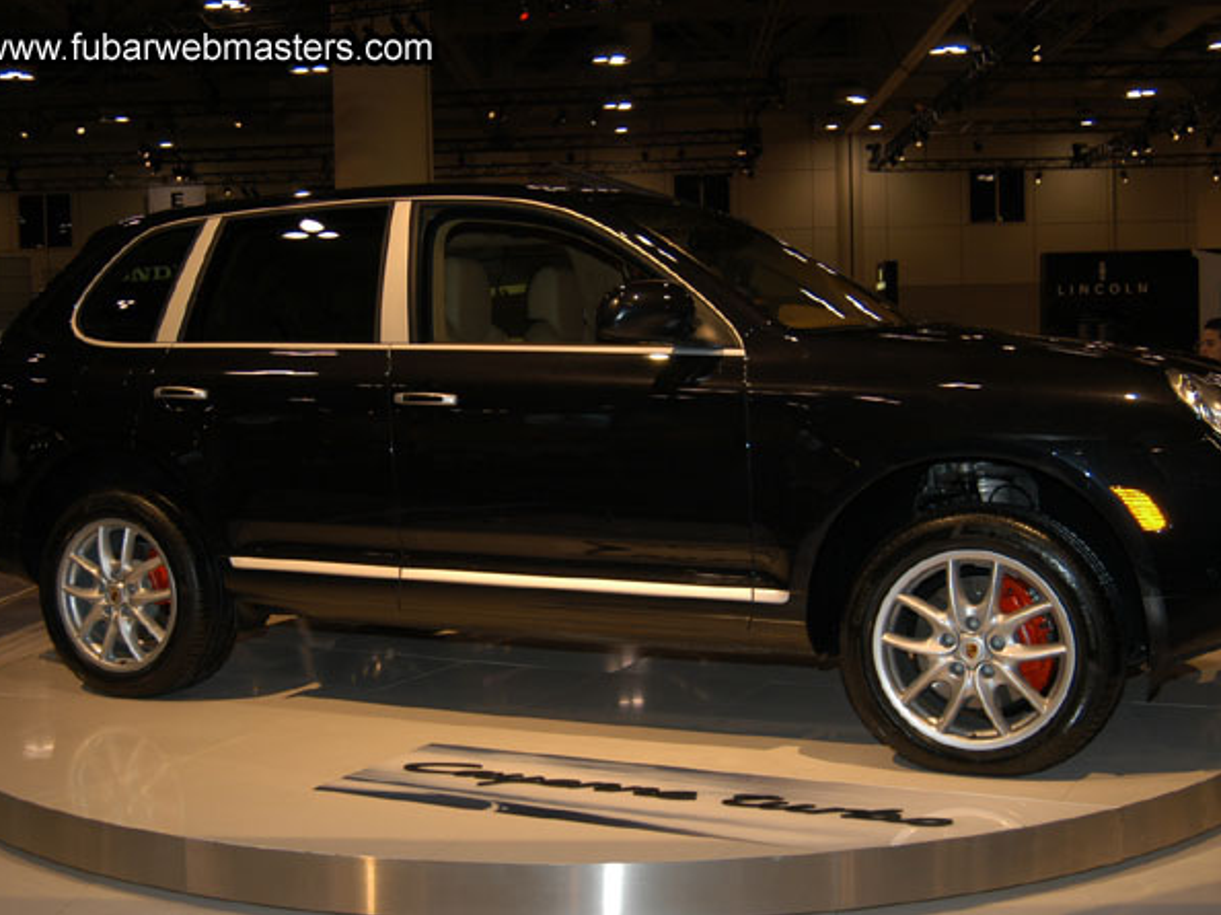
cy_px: 459
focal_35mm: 46
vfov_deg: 31.5
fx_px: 1622
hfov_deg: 41.3
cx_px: 603
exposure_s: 1/60
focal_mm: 28
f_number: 5
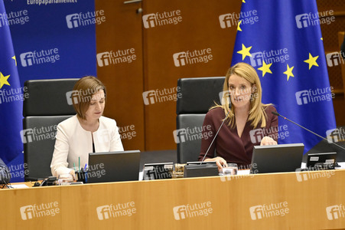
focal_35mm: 600
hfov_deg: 3.4
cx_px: 172
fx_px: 5746
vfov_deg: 2.3
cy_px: 115
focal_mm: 600
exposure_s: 1/400
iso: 6400
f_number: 6.3
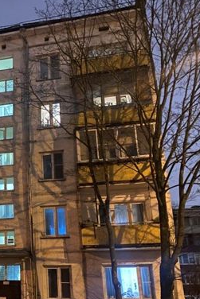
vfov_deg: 42.4
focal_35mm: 46
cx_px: -16
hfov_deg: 27.0
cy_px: 187
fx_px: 383
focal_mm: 4.25
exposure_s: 1/8
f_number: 1.8
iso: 640
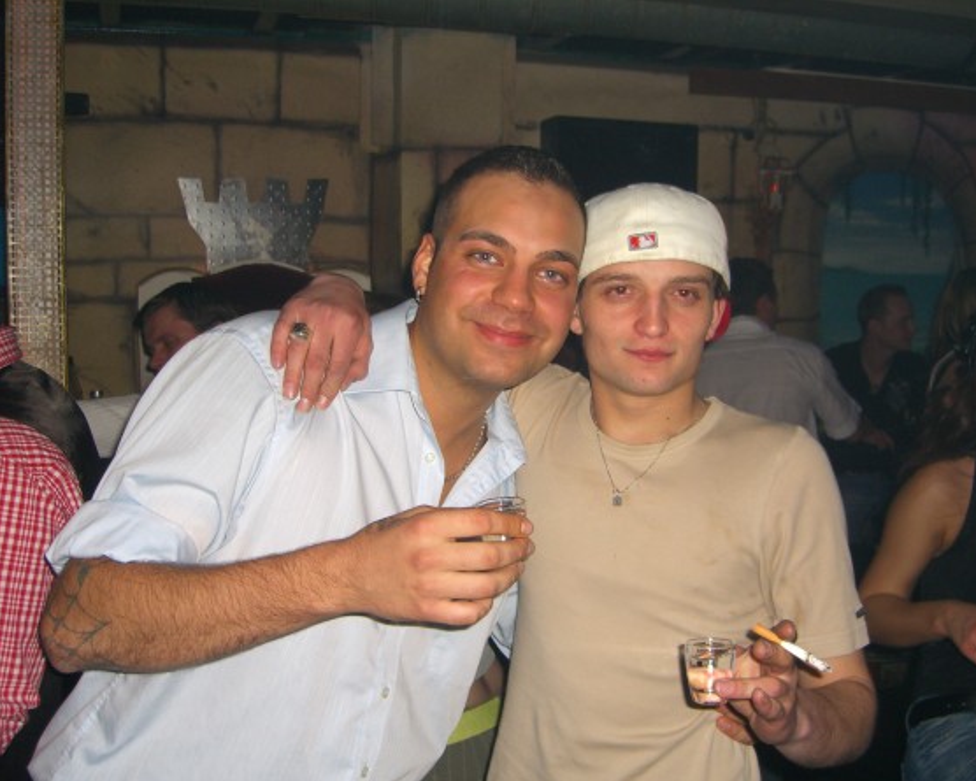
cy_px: 393
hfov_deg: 45.8
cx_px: 525
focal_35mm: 40
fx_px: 1156
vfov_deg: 37.3
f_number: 2.8
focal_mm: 7.9
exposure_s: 1/60
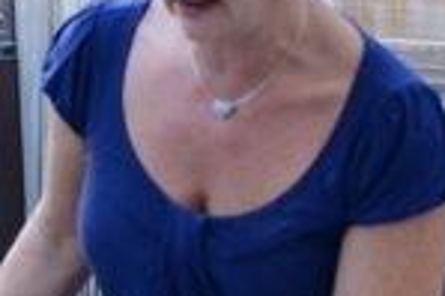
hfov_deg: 13.4
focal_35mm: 153
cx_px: 84
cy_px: 242
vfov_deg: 8.9
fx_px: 1889
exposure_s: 1/125
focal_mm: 38
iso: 1250
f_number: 5.6
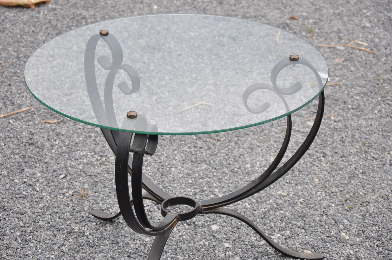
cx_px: 196
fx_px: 1387
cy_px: 130
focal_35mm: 128
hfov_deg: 16.1
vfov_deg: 10.7
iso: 320
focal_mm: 85
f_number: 8
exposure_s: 1/250
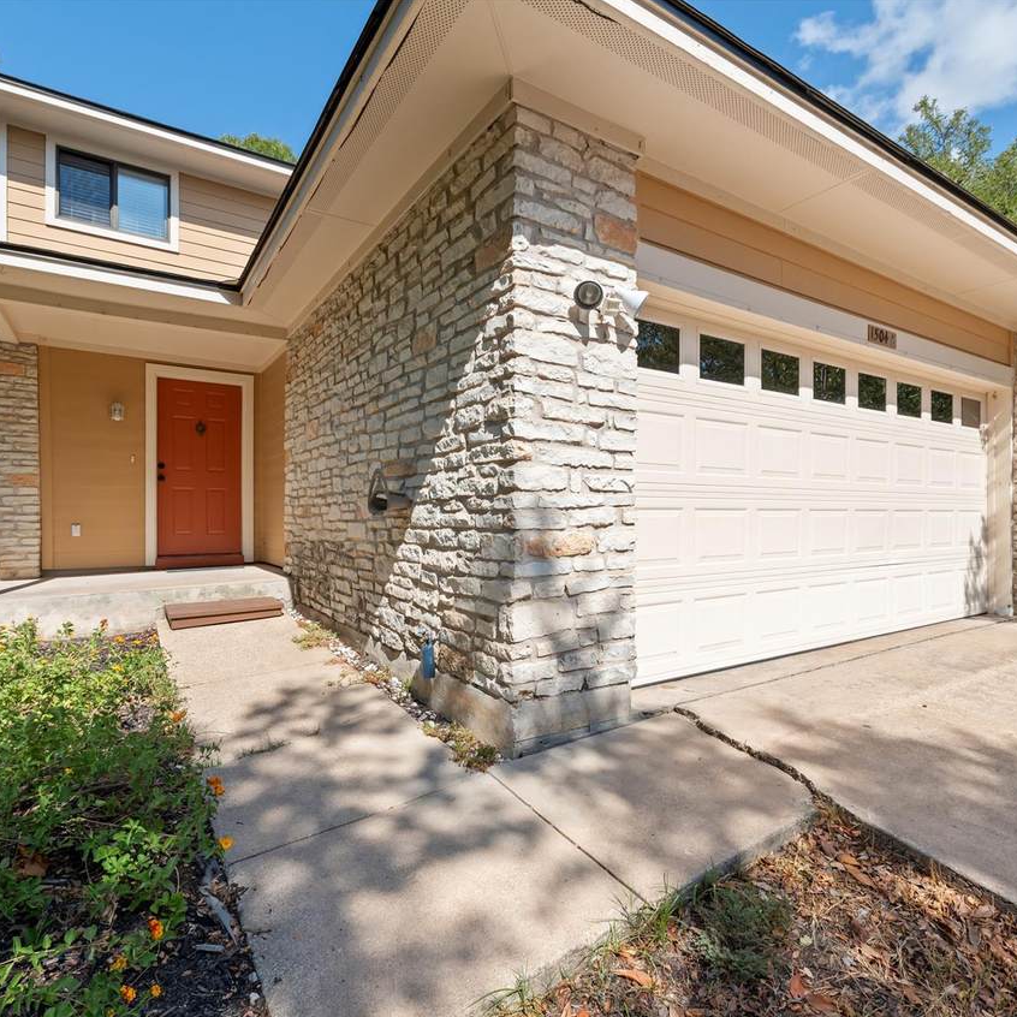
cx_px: 494
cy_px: 511
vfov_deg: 80.7
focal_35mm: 18
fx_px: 598
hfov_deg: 80.7
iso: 400
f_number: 8
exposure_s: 1/640
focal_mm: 14
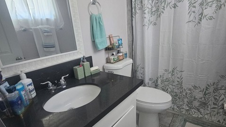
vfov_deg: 58.0
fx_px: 114
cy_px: 74
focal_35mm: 19
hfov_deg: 89.6
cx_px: 113
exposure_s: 1/60
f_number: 2.2
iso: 400
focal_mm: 2.2
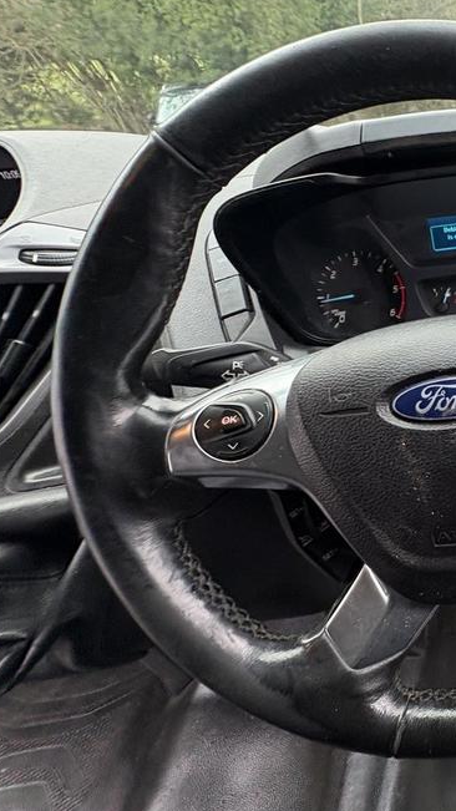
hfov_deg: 39.5
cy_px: 409
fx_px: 452
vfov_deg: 83.8
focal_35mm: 21
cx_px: 541
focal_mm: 2.22
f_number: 2.2
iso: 125
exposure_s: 1/99
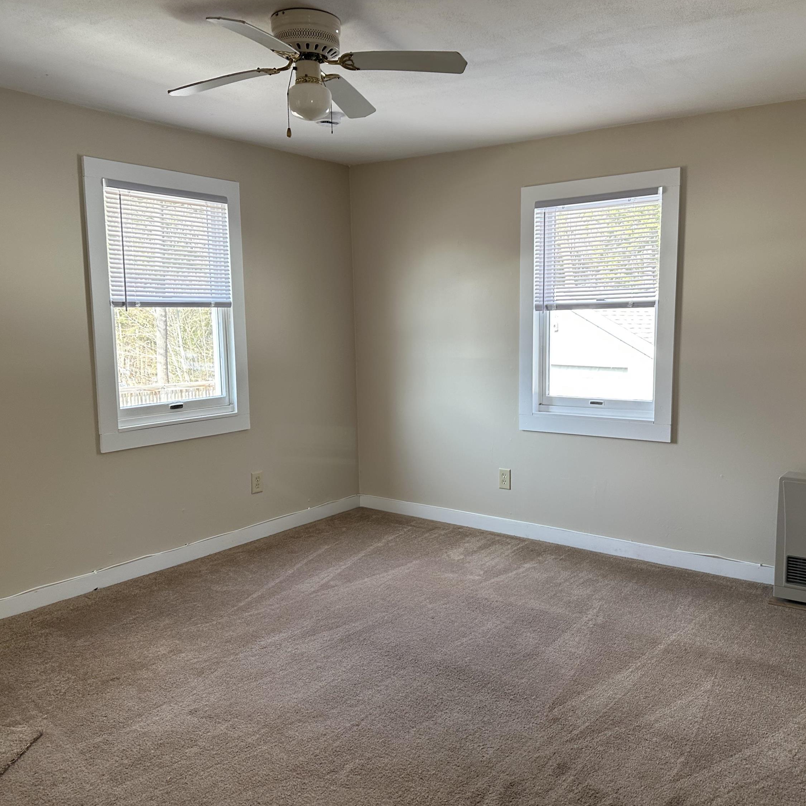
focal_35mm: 29
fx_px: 764
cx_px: 447
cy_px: 399
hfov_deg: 55.5
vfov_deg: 55.6
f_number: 1.78
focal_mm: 6.86
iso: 100
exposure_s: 1/141
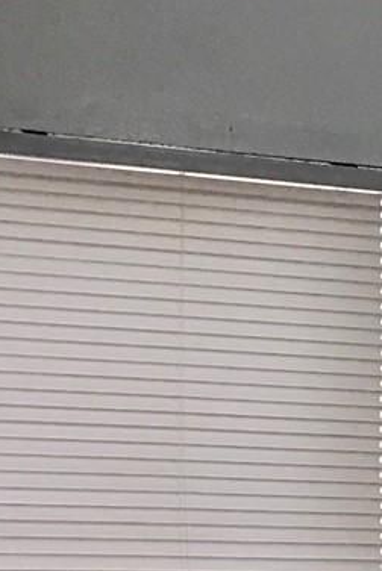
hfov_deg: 7.5
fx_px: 2510
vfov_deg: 12.7
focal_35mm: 158
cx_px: 1207
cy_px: 679
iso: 25
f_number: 1.8
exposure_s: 1/40
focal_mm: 3.99
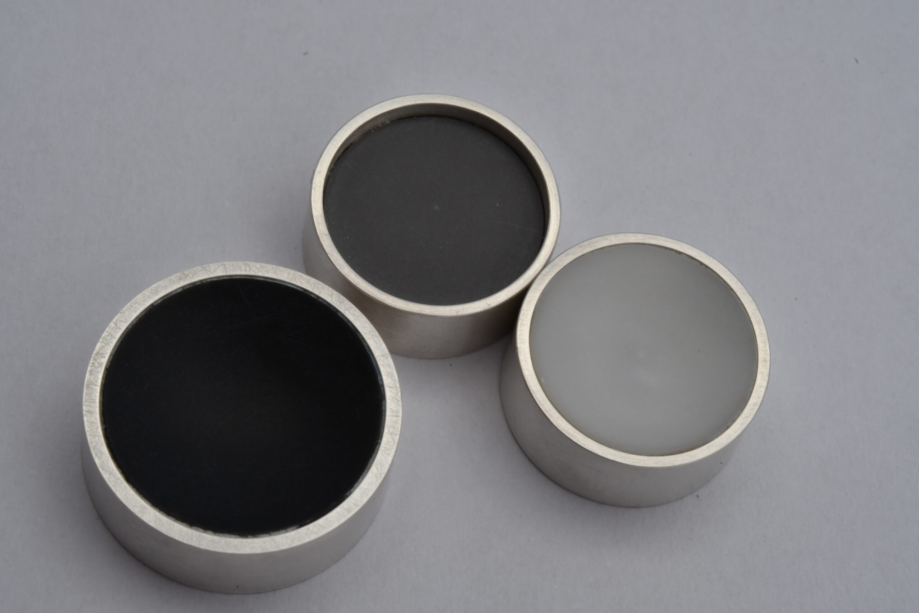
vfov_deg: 15.2
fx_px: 2297
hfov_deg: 22.6
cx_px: 460
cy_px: 306
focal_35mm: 90
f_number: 32
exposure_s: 1/60
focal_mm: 60
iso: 400
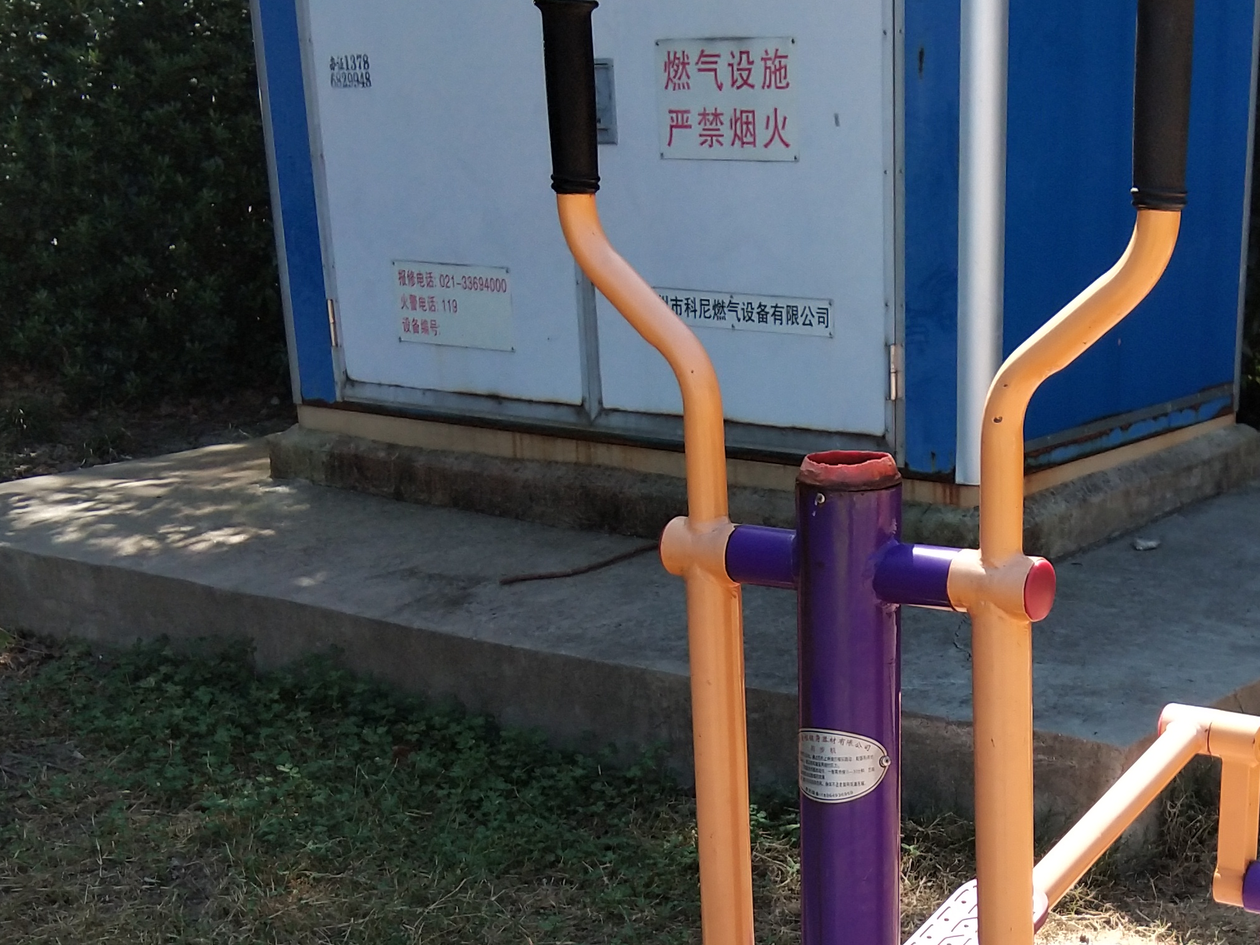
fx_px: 2329
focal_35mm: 64
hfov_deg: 29.9
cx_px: 894
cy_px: 876
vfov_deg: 22.3
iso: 50
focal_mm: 3.69
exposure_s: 1/314
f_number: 2.2
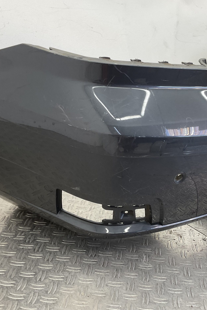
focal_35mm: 41
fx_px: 353
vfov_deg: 47.4
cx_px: 138
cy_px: 153
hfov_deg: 32.4
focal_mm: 3
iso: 32
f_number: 1.8
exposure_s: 1/120
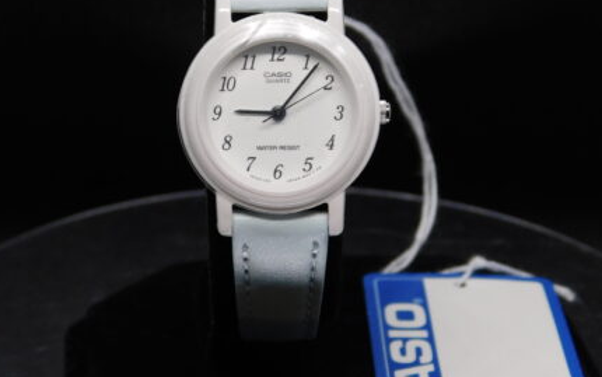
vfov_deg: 12.5
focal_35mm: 105
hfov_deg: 19.8
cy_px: 137
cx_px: 291
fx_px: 1723
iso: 125
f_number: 4.3
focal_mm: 12.6
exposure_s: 1/60
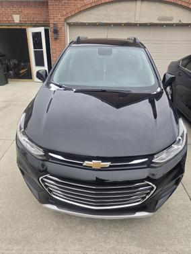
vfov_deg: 73.9
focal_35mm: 23
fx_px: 169
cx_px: 96
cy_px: 127
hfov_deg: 58.9
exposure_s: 1/182
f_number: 1.7
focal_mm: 6.3
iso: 20
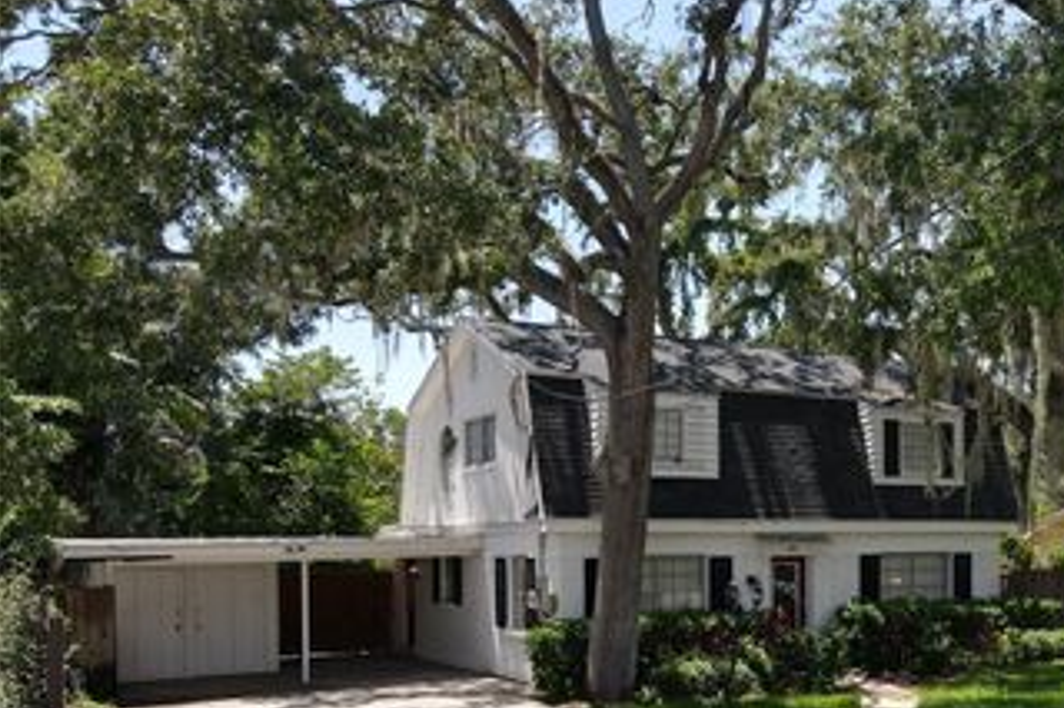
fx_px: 1152
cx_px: 828
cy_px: 543
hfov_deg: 47.3
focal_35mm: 39
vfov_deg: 33.4
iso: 100
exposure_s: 1/320
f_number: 2.8
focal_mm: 4.5
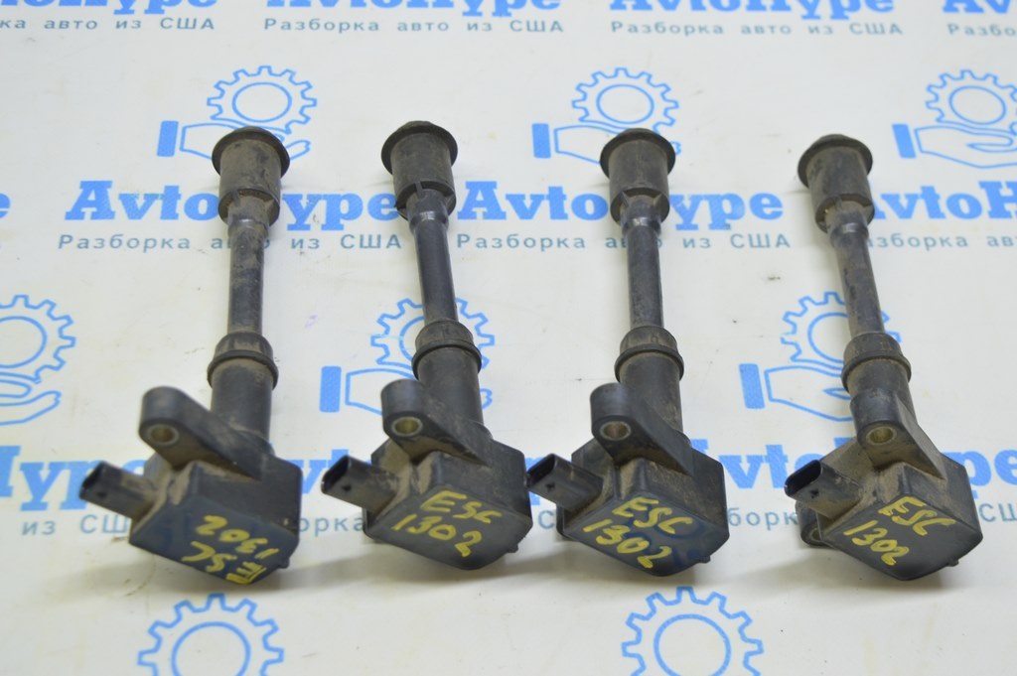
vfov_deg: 25.0
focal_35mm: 54
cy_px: 338
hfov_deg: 36.9
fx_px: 1524
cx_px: 508
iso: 400
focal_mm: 36
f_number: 5.6
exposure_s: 1/20
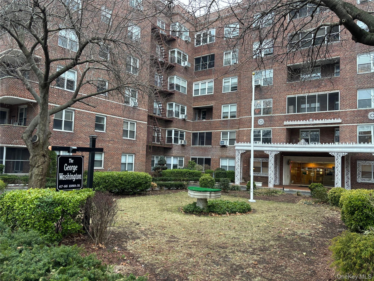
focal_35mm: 26
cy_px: 140
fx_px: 281
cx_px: 187
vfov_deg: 53.1
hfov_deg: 67.3
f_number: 1.6
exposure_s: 1/60
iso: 200
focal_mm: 5.96
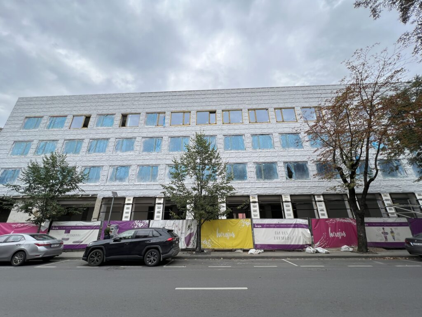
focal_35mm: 13
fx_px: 158
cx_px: 211
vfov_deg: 89.9
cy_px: 158
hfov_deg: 106.2
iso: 32
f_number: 1.8
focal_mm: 1.57
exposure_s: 1/518
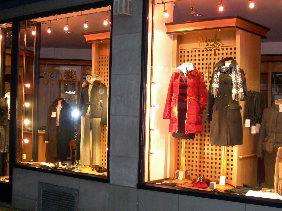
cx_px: 136
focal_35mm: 57
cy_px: 117
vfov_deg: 25.6
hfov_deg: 33.8
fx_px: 464
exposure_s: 1/20.8
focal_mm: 7.8
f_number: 2.8
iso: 200
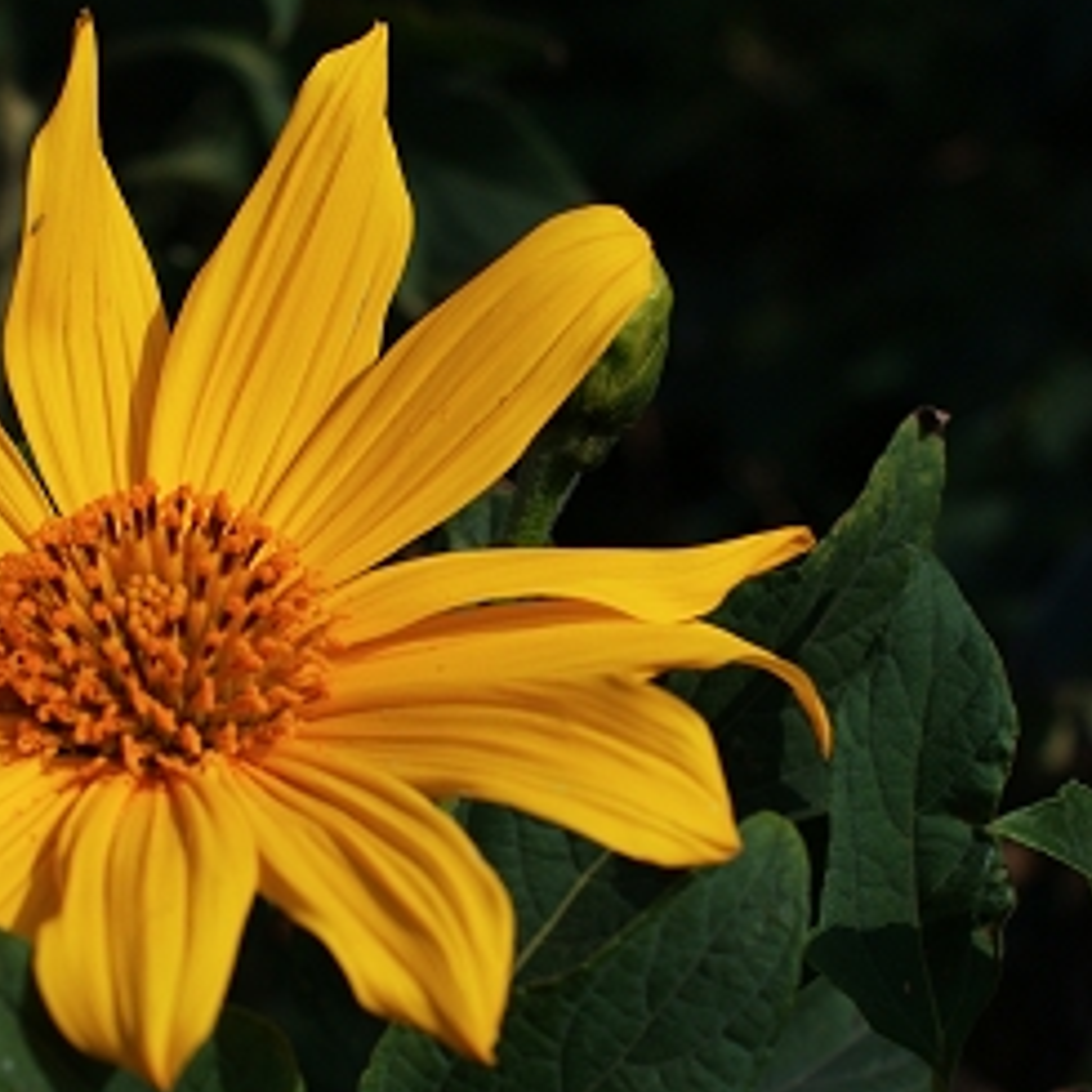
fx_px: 3892
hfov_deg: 16.0
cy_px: 747
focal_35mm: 109
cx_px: 397
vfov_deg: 15.9
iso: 100
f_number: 5.6
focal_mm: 35
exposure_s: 1/400
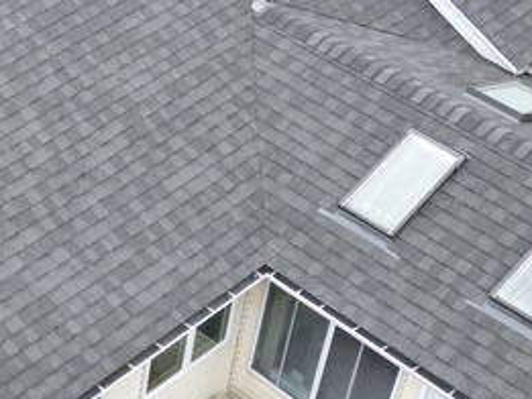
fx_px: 1445
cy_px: 259
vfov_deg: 15.7
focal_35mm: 94
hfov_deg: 19.8
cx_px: -69
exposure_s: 1/640
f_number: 1.7
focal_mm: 6.72
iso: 120
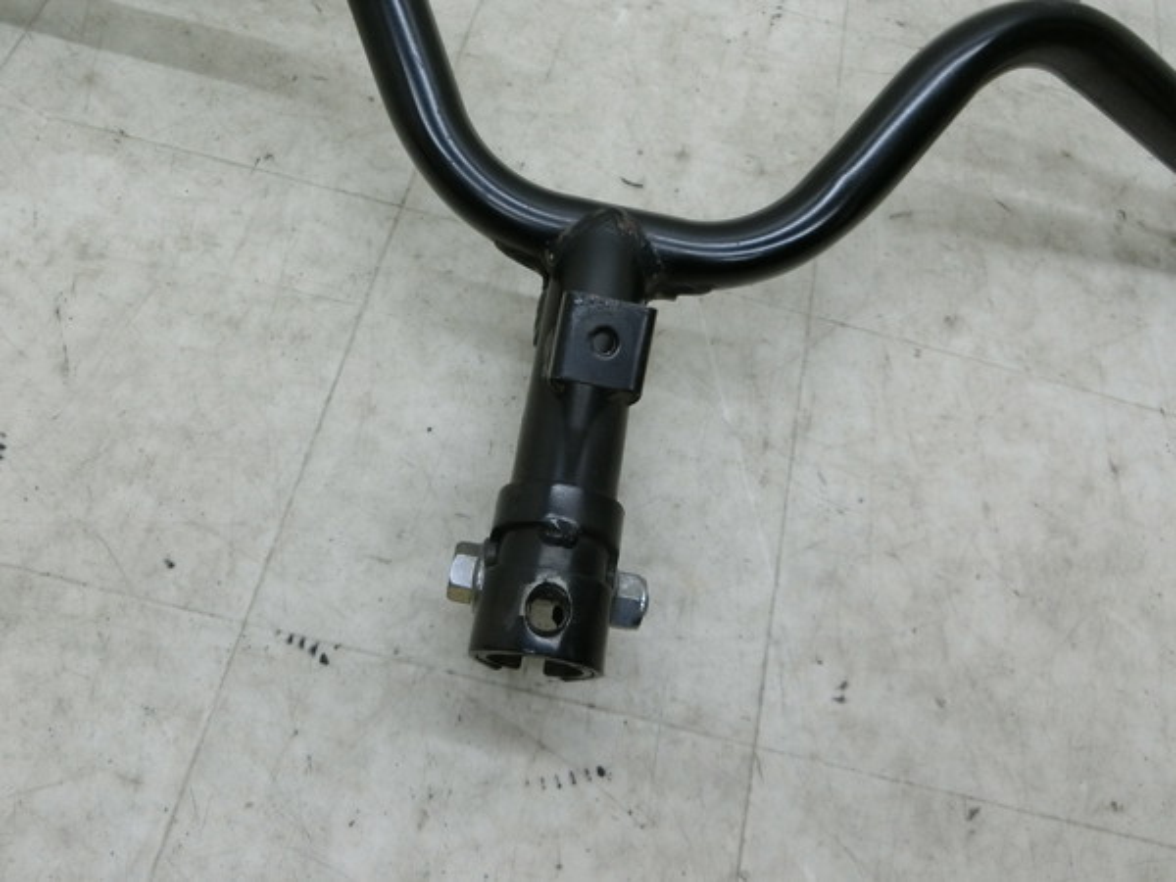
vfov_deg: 54.9
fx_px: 849
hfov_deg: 69.4
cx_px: 588
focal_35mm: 25
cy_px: 441
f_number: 3.5
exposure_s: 1/125
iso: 400
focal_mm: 4.5
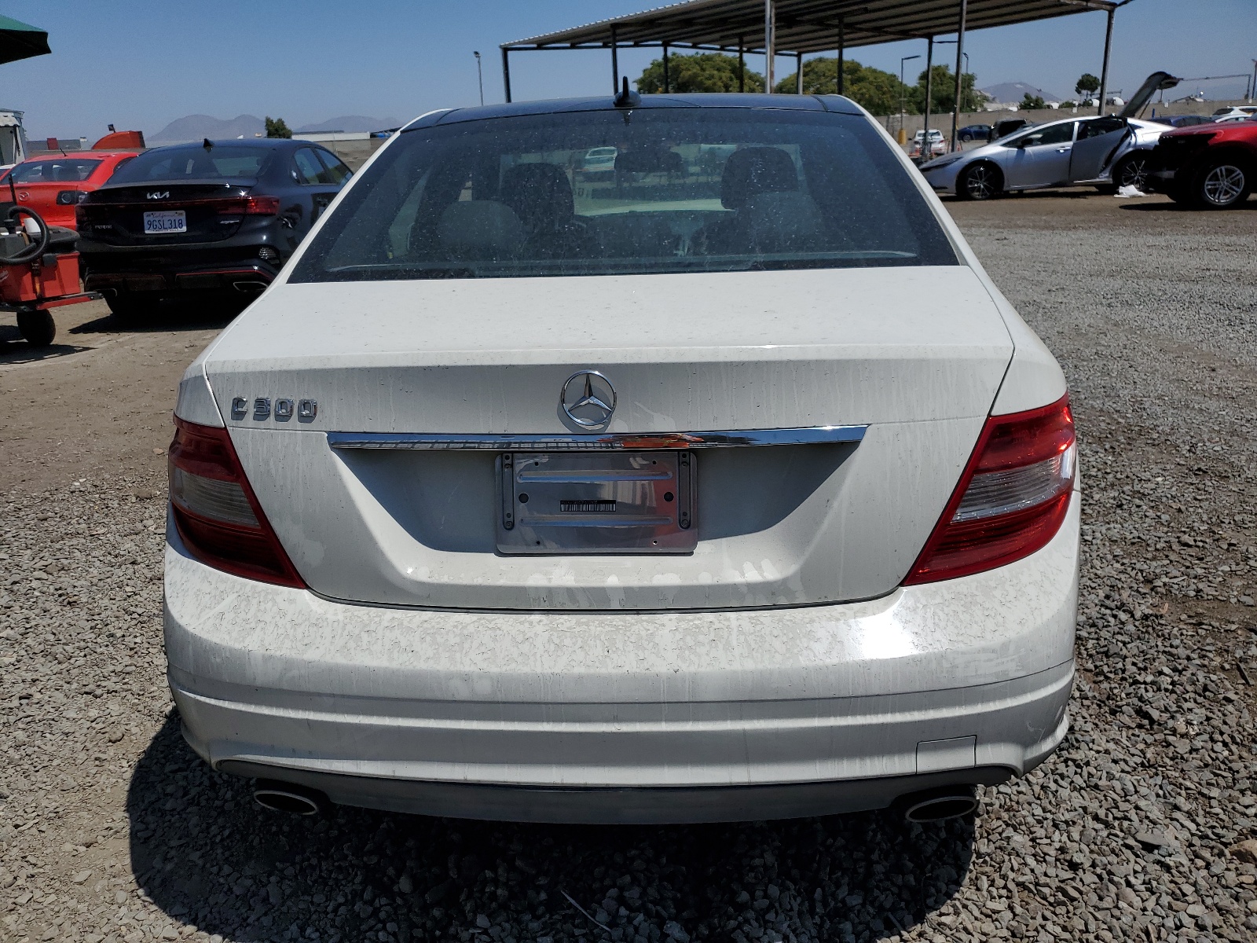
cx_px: 628
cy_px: 472
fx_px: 944
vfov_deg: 53.1
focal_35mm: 26
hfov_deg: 67.3
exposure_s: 1/10000
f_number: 1.5
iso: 51
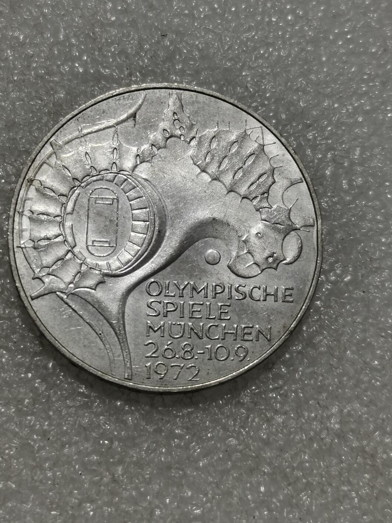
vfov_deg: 26.9
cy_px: 195
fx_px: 1087
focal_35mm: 72
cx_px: 154
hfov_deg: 20.4
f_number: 1.8
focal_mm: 5.58
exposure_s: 1/157
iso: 50
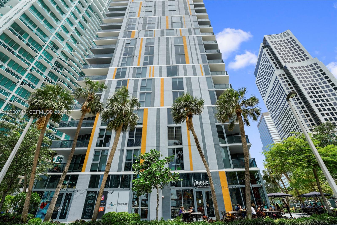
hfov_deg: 96.7
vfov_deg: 73.7
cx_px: 168
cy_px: 112
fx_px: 150
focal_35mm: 16
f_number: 8
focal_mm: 16
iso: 100
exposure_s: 1/60
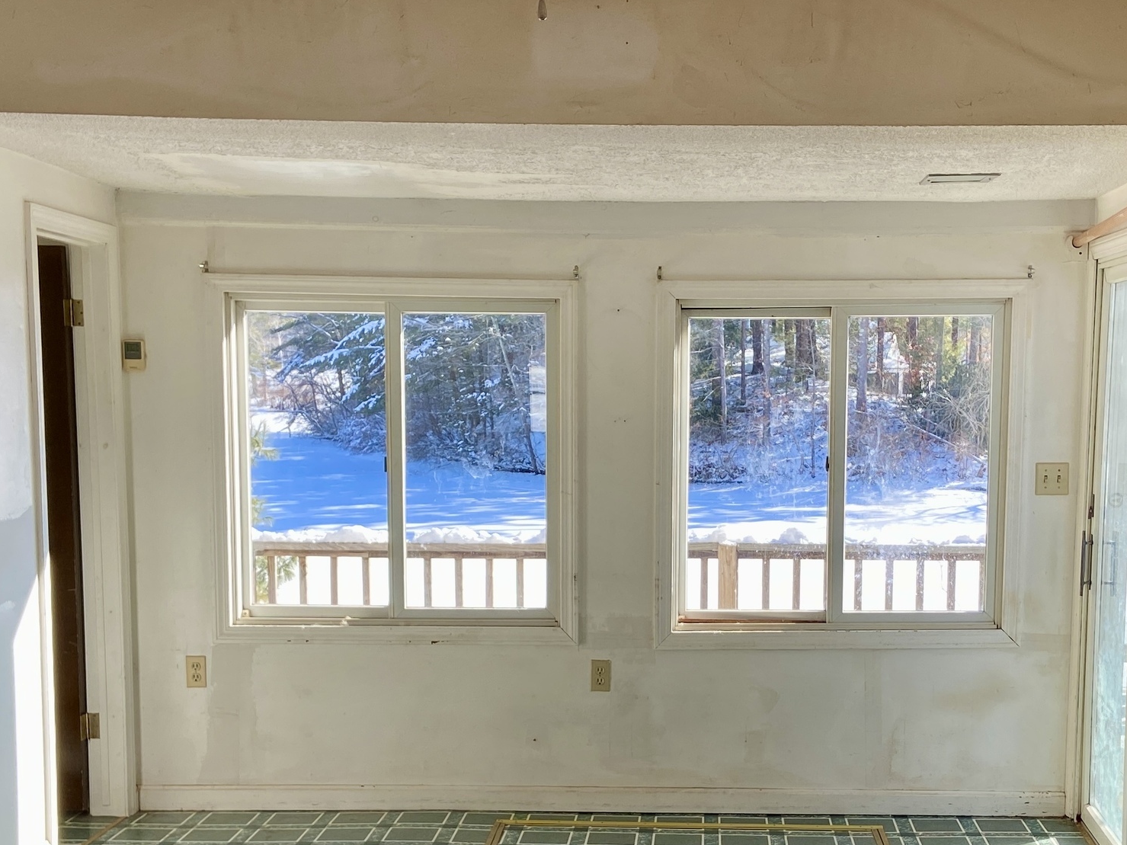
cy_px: 575
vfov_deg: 26.8
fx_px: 1758
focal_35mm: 54
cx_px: 693
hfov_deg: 35.4
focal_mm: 4.25
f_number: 1.8
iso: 32
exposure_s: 1/342
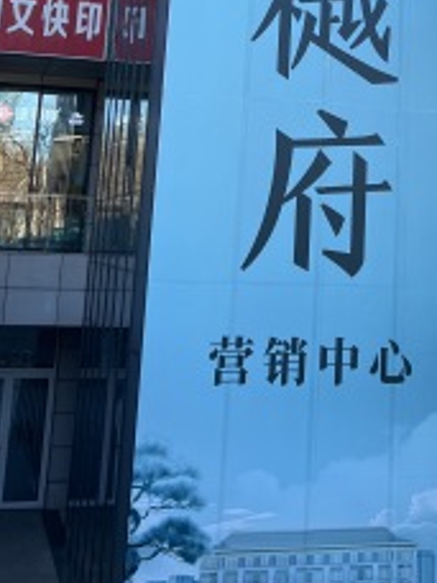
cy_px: -17
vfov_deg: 27.1
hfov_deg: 21.7
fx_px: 1128
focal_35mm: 67
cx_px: 330
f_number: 1.5
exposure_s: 1/513
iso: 50
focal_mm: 5.7
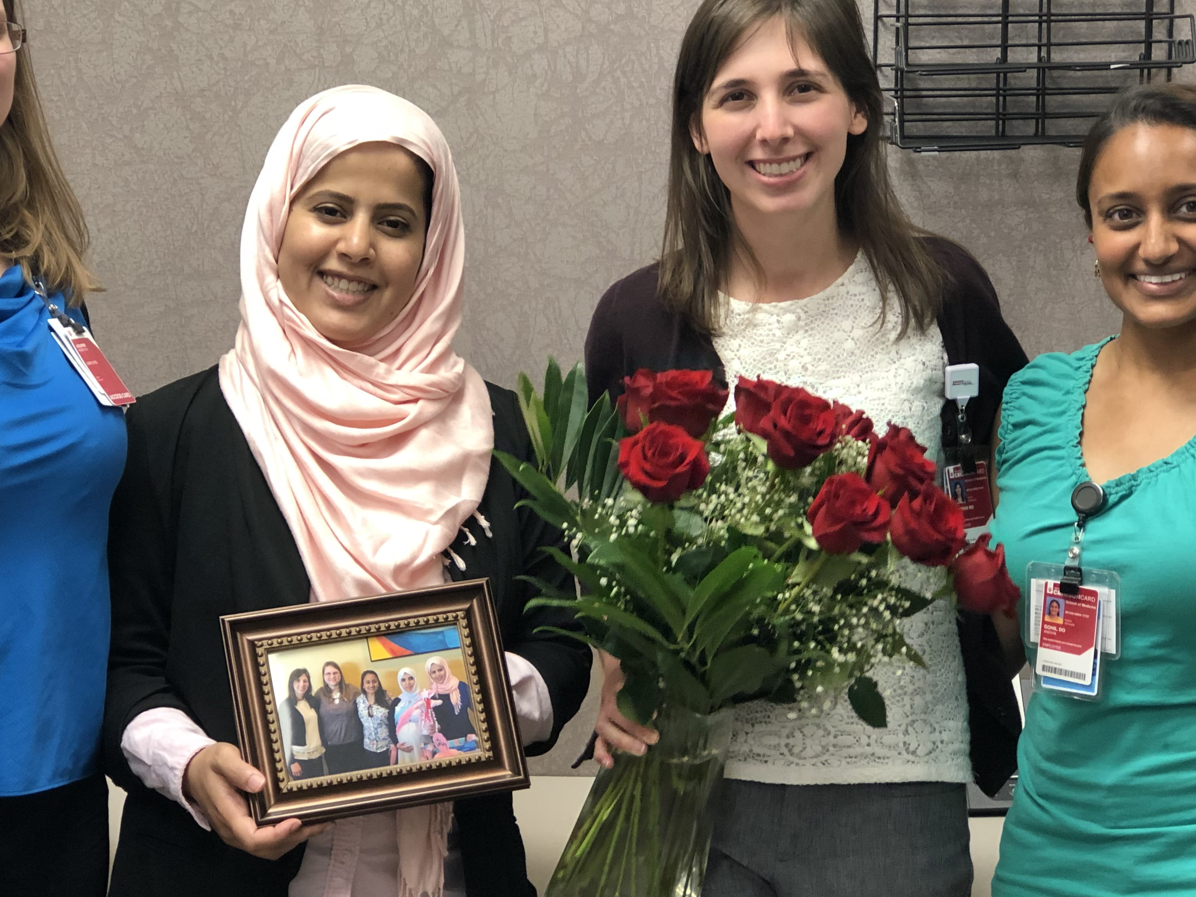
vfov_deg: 19.4
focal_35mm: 76
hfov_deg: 25.6
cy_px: 390
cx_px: 491
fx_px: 2626
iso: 100
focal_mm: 6.6
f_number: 2.8
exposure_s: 1/30
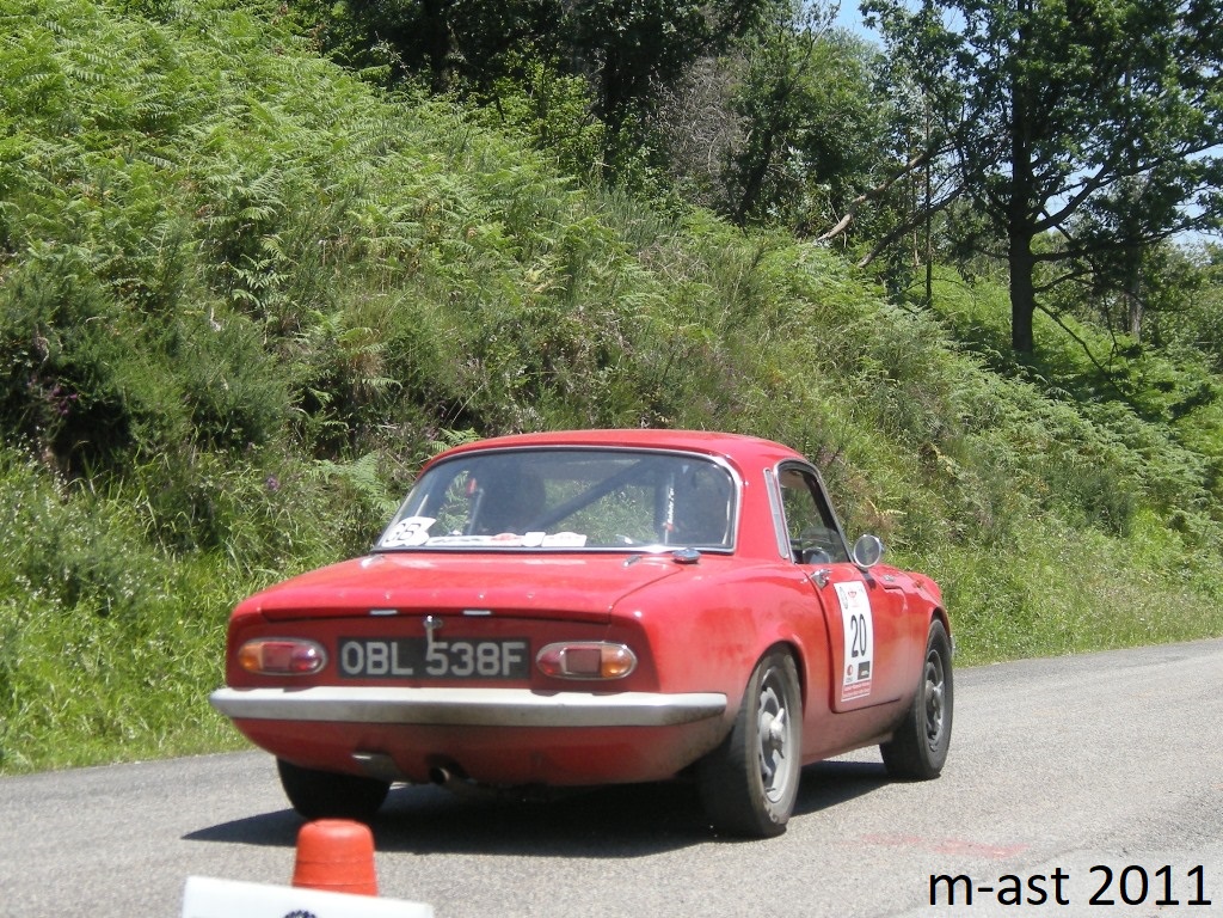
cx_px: 612
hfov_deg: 40.4
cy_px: 459
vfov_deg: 30.9
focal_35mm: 47
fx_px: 1661
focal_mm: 10.1
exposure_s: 1/591
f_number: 3.1
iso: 64
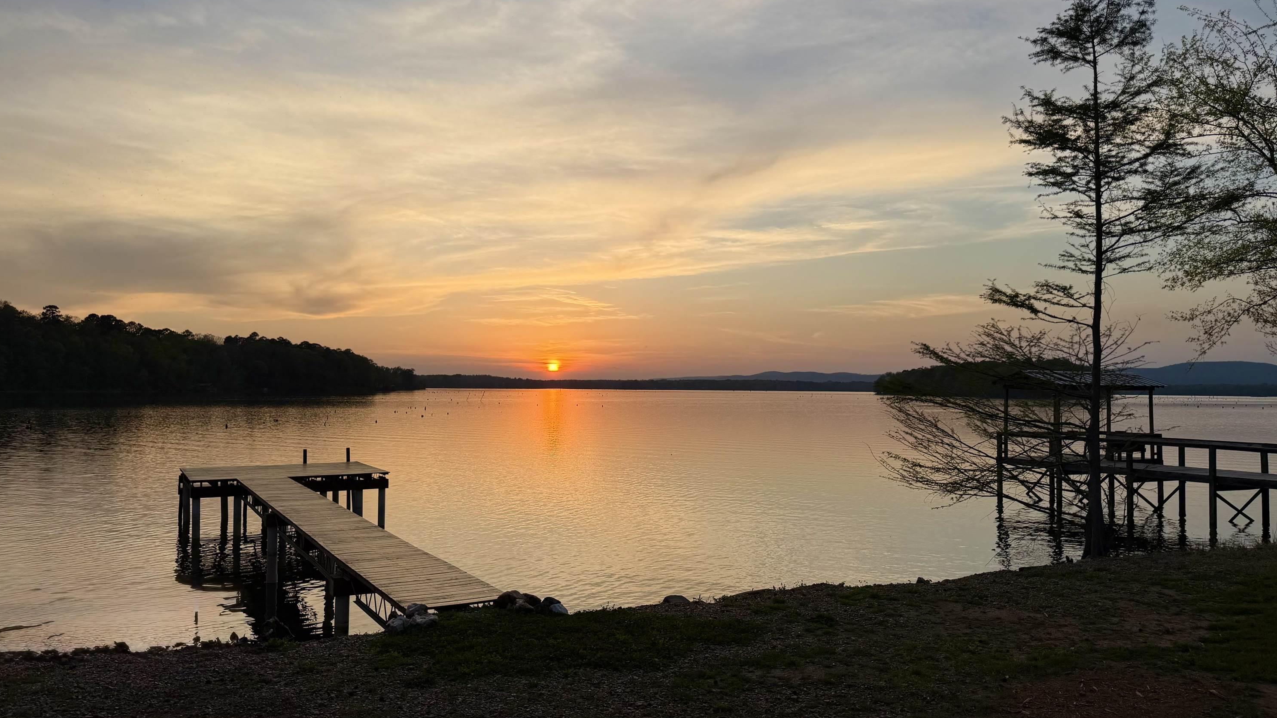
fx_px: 914
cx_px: 646
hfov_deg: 69.9
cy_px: 359
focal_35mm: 27
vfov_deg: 42.9
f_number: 1.78
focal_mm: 6.76
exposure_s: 1/2525
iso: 80
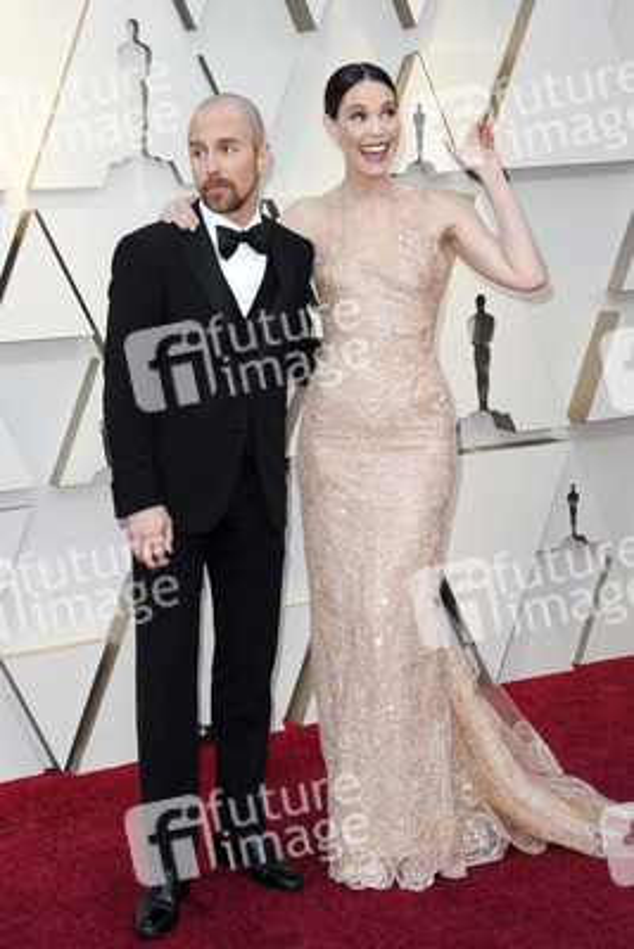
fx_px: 1715
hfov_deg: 20.9
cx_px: 317
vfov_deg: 30.9
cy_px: 474
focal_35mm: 65
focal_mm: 65
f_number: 8
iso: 800
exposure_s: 1/250
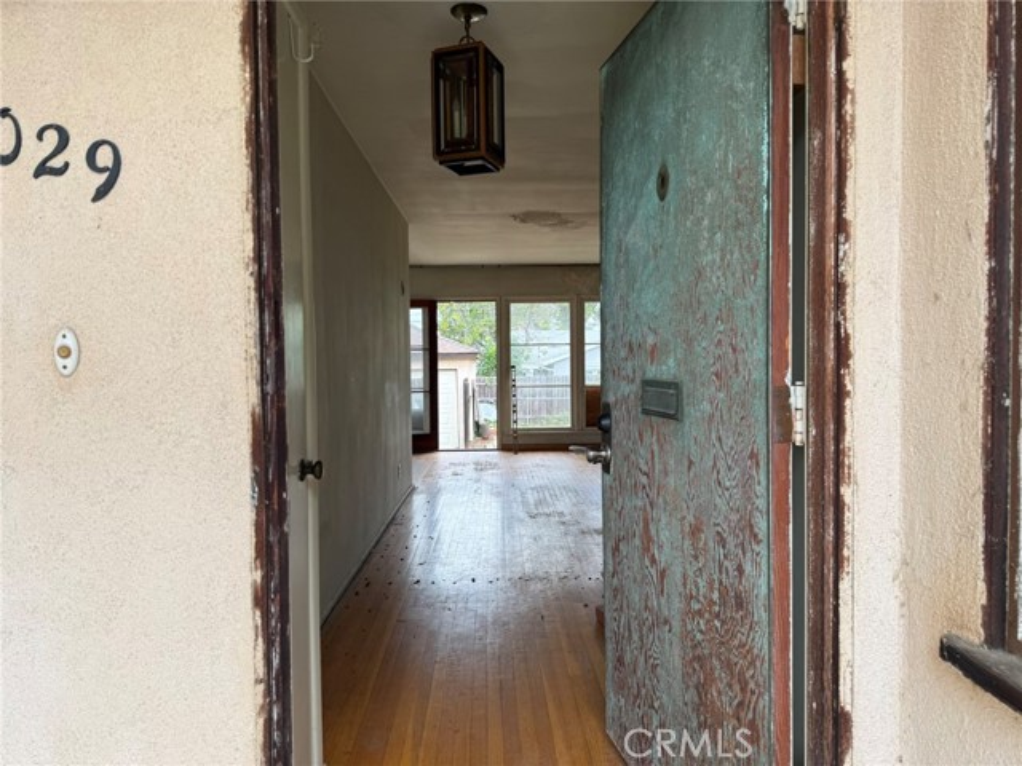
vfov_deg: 56.8
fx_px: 709
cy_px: 383
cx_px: 511
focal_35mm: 24
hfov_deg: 71.6
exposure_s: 1/180
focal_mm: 6.76
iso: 80
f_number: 1.78
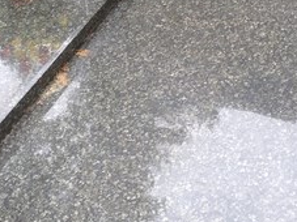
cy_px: -34
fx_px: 798
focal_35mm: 93
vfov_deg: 15.4
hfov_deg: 21.0
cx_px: 93
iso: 50
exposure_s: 1/263
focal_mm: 4.12
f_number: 2.4
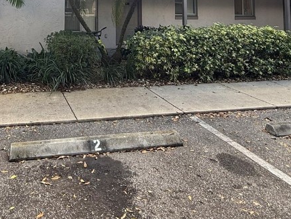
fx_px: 278
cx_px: 73
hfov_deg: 52.9
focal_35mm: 33
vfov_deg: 37.5
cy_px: -9
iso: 50
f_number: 2.2
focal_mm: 2.22
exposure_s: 1/112
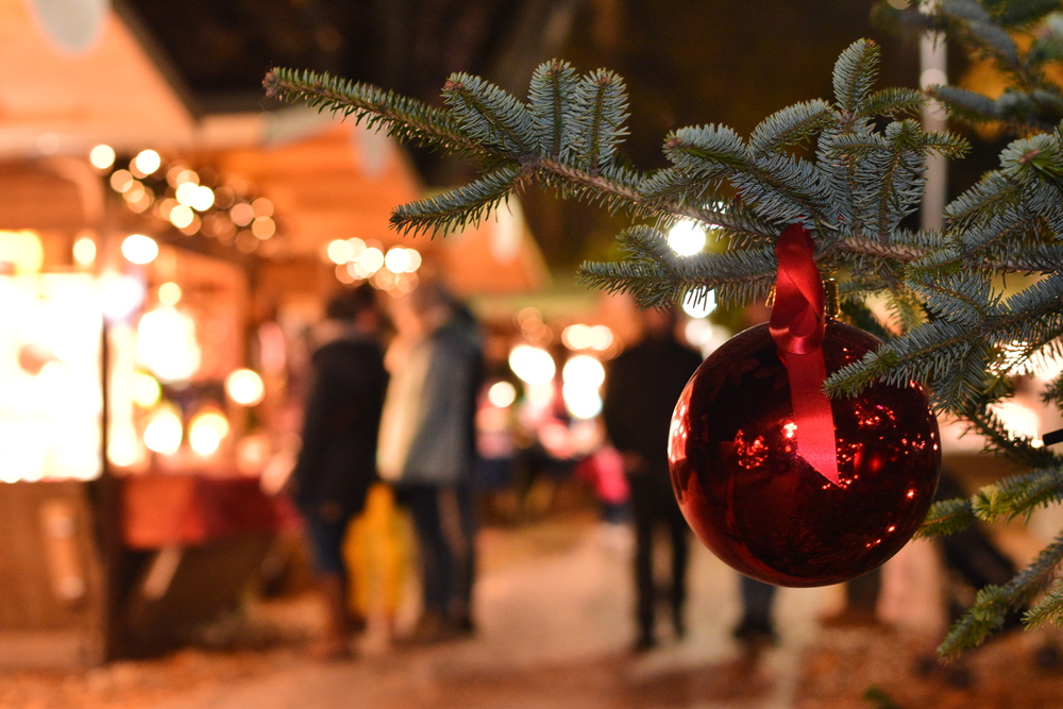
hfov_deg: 27.0
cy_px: 354
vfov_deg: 18.2
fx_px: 2215
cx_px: 532
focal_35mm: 75
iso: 1600
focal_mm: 50
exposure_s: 1/100
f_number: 2.5
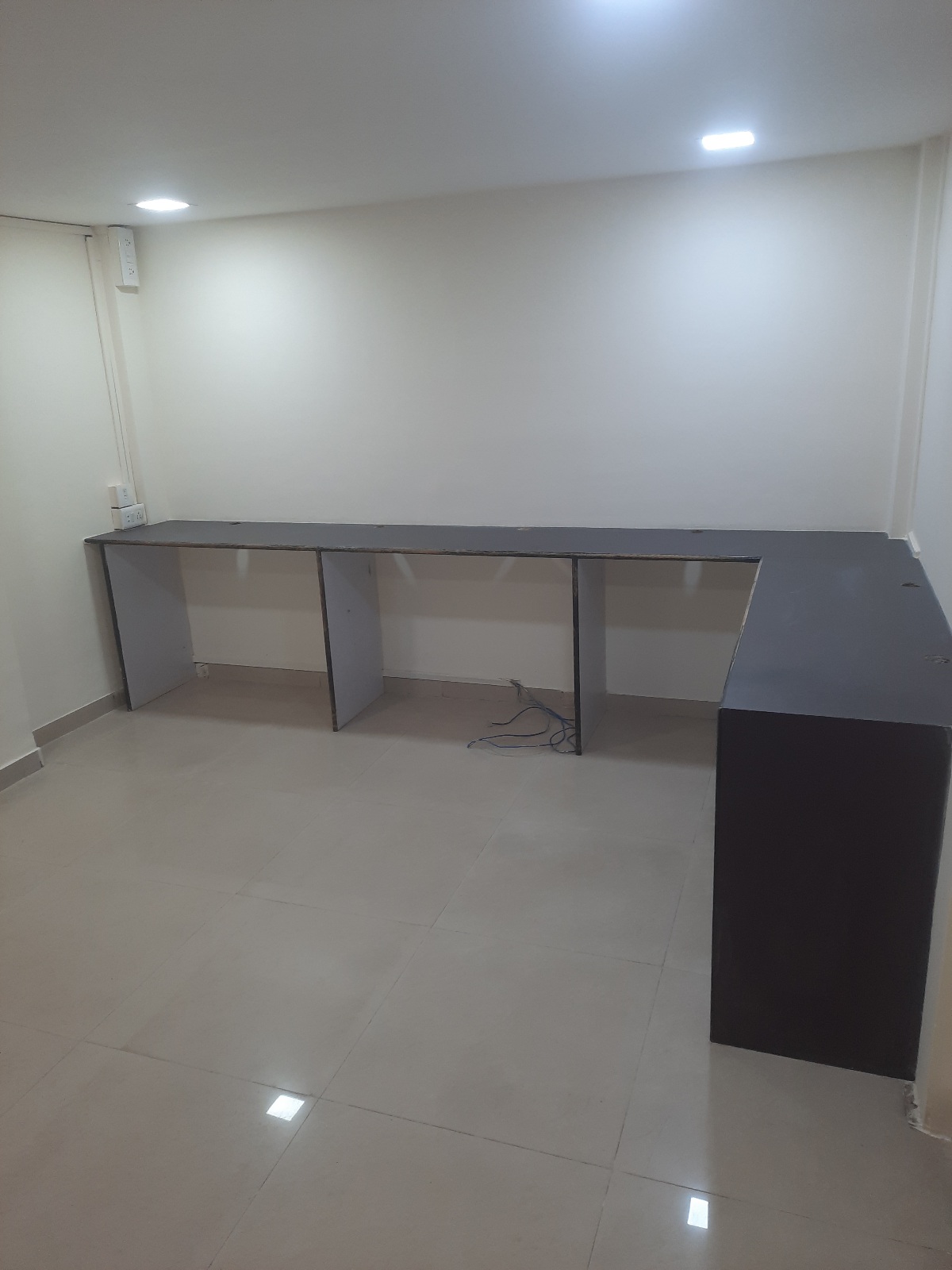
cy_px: 635
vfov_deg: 69.4
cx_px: 476
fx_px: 917
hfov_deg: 54.9
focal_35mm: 25
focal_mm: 4.6
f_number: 2
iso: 100
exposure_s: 1/50
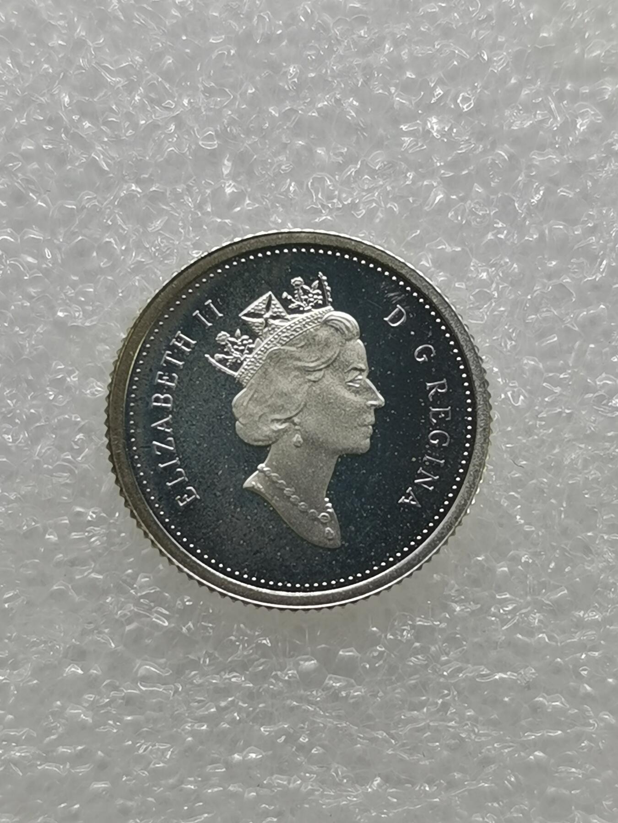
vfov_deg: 24.1
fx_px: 1928
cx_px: 309
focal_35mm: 81
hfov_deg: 18.2
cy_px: 412
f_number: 1.6
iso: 50
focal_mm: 5.56
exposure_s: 1/125
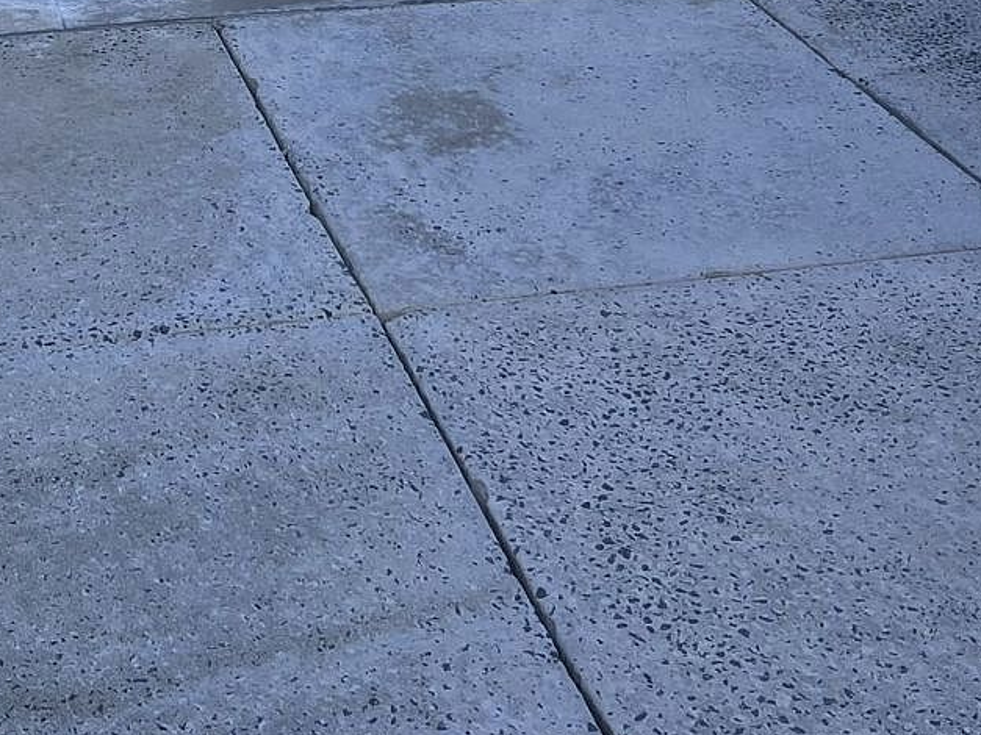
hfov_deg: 28.4
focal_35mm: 67
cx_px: 211
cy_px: -93
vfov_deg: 20.8
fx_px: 1898
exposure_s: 1/1033
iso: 32
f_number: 1.8
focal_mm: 3.99
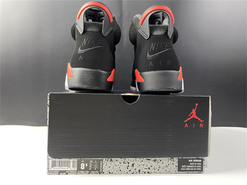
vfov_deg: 53.1
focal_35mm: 26
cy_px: 92
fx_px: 186
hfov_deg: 67.3
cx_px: 124
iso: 80
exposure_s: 1/50
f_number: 1.8
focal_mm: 4.25
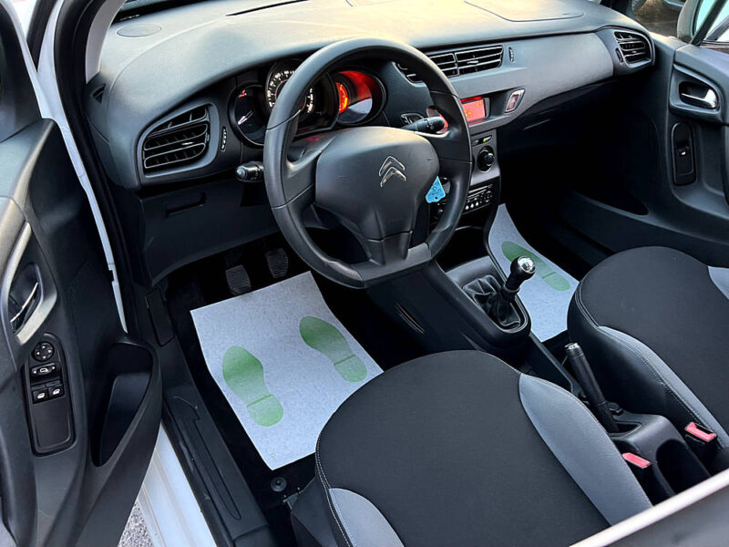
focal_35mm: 26
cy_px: 274
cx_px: 364
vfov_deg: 53.1
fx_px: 548
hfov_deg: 67.3
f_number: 1.5
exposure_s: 1/45
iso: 500
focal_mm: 5.7
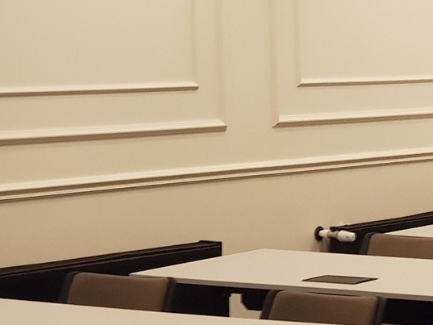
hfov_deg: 11.4
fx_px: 2077
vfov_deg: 8.9
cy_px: 202
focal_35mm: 166
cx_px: 657
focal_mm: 6
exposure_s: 1/33
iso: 100
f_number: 2.4
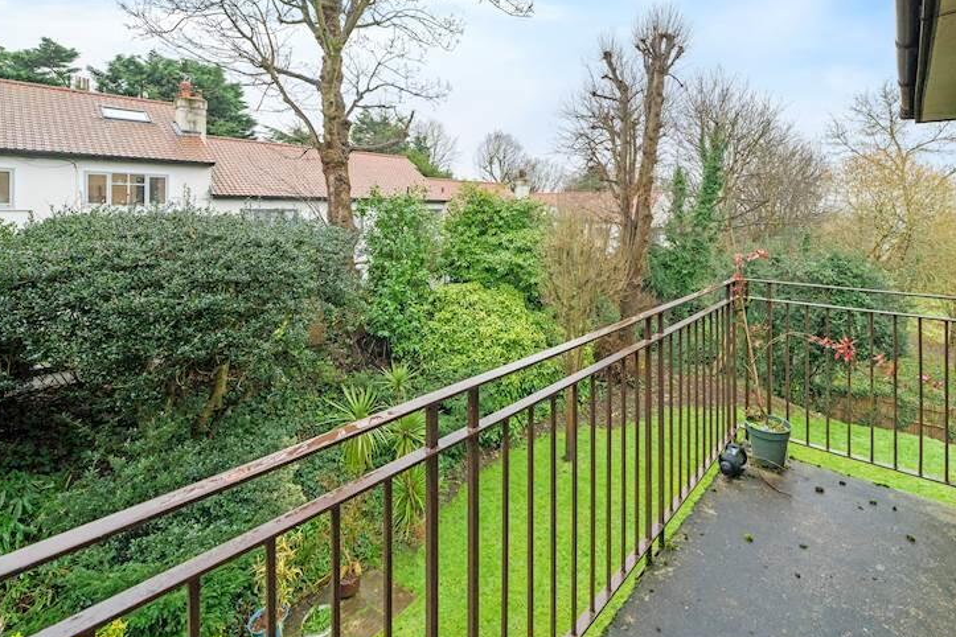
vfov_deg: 67.7
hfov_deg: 92.8
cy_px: 192
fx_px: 451
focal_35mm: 17
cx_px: 536
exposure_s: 1/125
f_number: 8
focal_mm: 12
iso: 1000
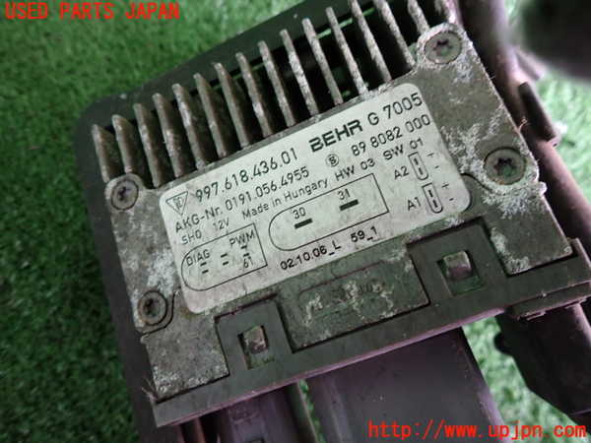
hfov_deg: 69.4
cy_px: 222
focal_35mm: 25
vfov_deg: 54.9
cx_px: 296
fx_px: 427
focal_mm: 4.5
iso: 200
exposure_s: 1/40
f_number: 2
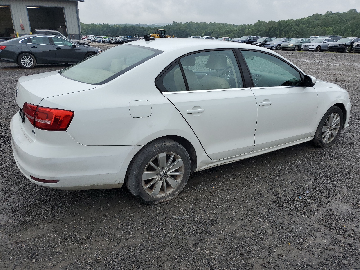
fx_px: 270
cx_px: 180
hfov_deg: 67.3
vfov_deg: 53.1
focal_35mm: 26
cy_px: 135
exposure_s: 1/1667
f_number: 1.5
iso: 50
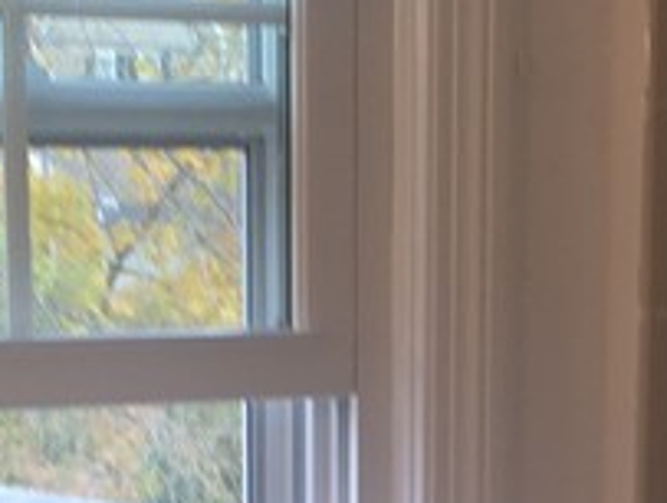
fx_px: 2818
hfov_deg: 13.5
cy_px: 759
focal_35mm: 146
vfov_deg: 9.9
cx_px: 480
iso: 25
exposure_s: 1/50
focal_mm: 4.15
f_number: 2.2
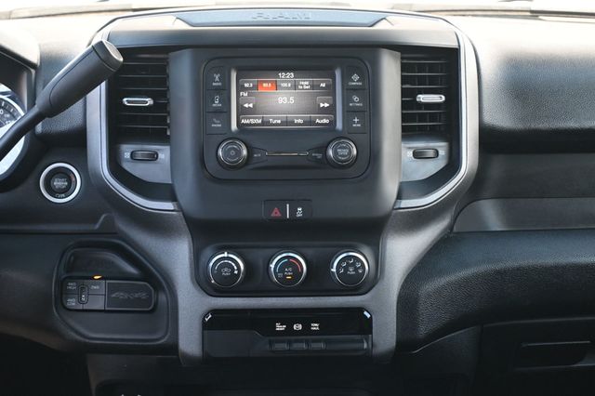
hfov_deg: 36.0
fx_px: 917
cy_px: 198
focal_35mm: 56
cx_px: 298
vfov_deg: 24.4
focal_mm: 37
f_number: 5.3
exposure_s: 1/125
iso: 1100
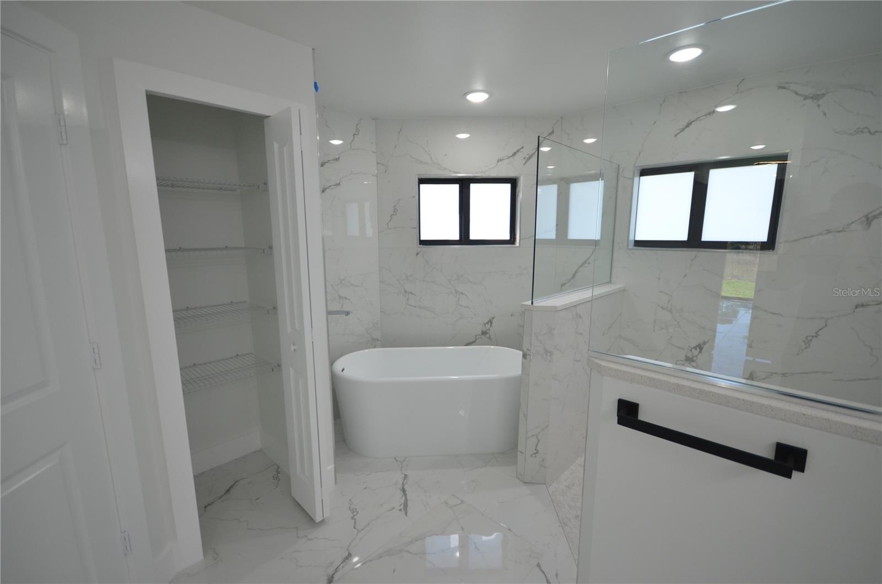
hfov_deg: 100.5
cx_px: 441
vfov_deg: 77.0
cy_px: 292
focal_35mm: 15
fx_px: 367
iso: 400
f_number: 5
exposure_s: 1/100
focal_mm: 10
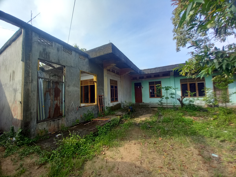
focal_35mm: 13
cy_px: 88
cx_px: 118
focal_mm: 1.13
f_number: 2.2
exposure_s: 1/353
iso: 40
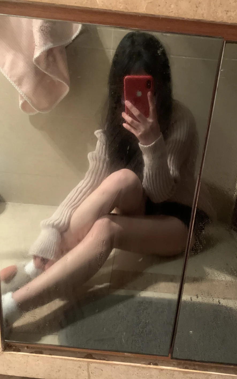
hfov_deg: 44.4
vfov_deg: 66.5
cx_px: 140
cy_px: 187
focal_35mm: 28
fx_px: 289
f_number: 1.8
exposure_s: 1/25
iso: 800
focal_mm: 4.25
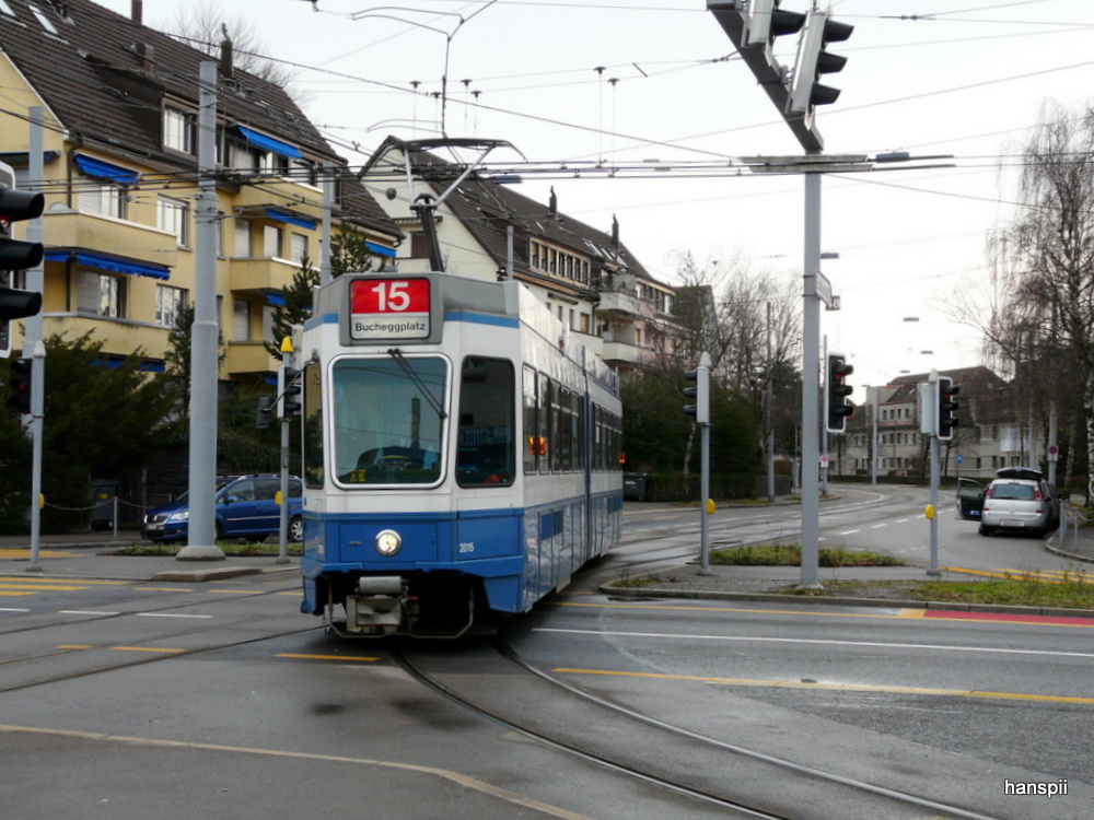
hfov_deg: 37.5
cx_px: 547
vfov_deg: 28.6
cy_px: 410
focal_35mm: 51
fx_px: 1612
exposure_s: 1/250
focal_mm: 8.3
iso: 100
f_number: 4
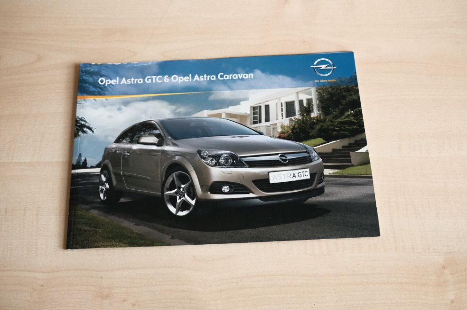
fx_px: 454
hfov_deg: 54.5
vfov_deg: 37.8
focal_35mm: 35
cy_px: 155
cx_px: 234
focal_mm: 23.3
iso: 6400
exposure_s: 1/180
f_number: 5
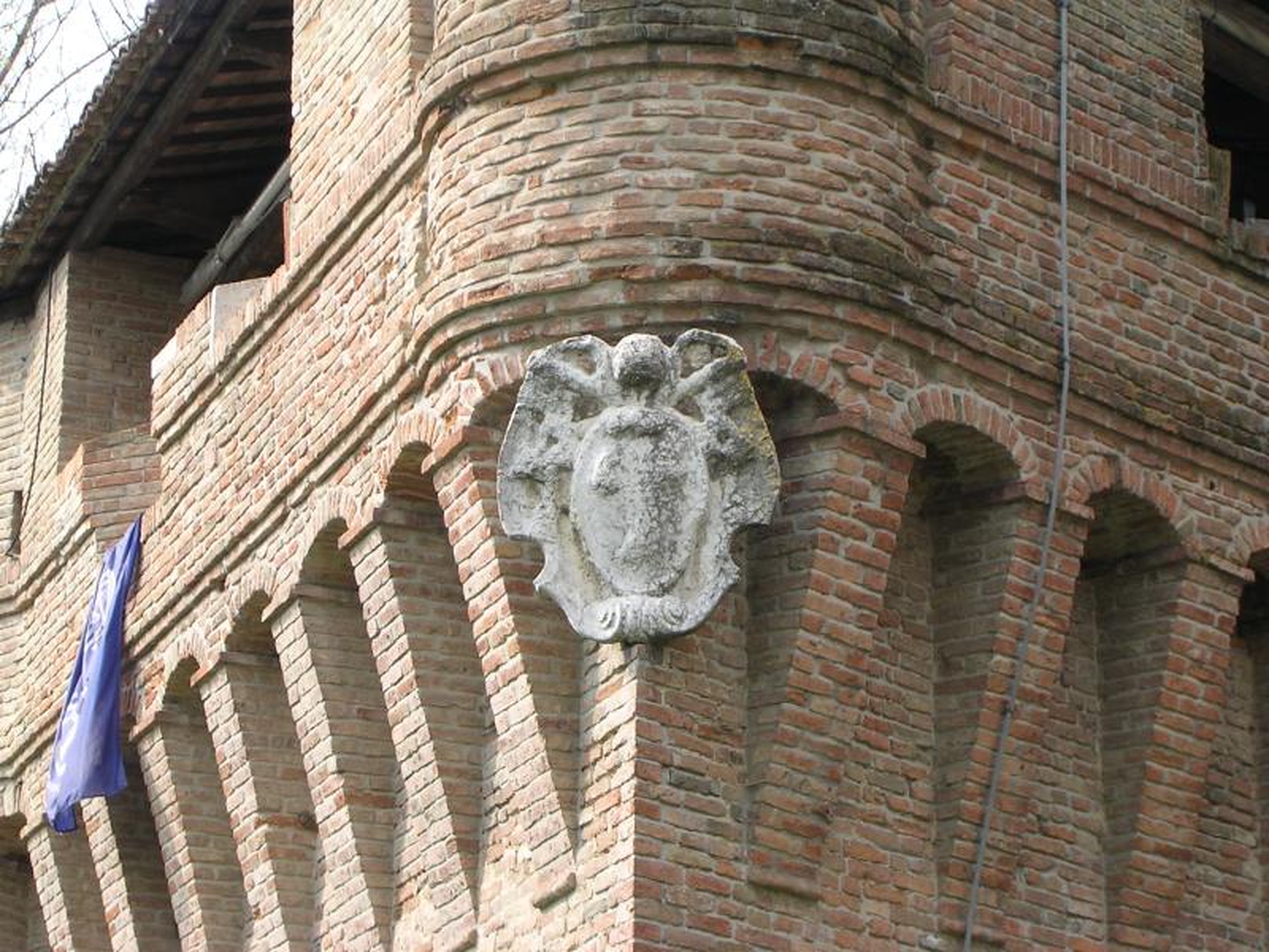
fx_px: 4216
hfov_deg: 17.1
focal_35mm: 115
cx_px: 634
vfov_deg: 12.9
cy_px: 476
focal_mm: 17.4
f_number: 4.9
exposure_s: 1/150
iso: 100
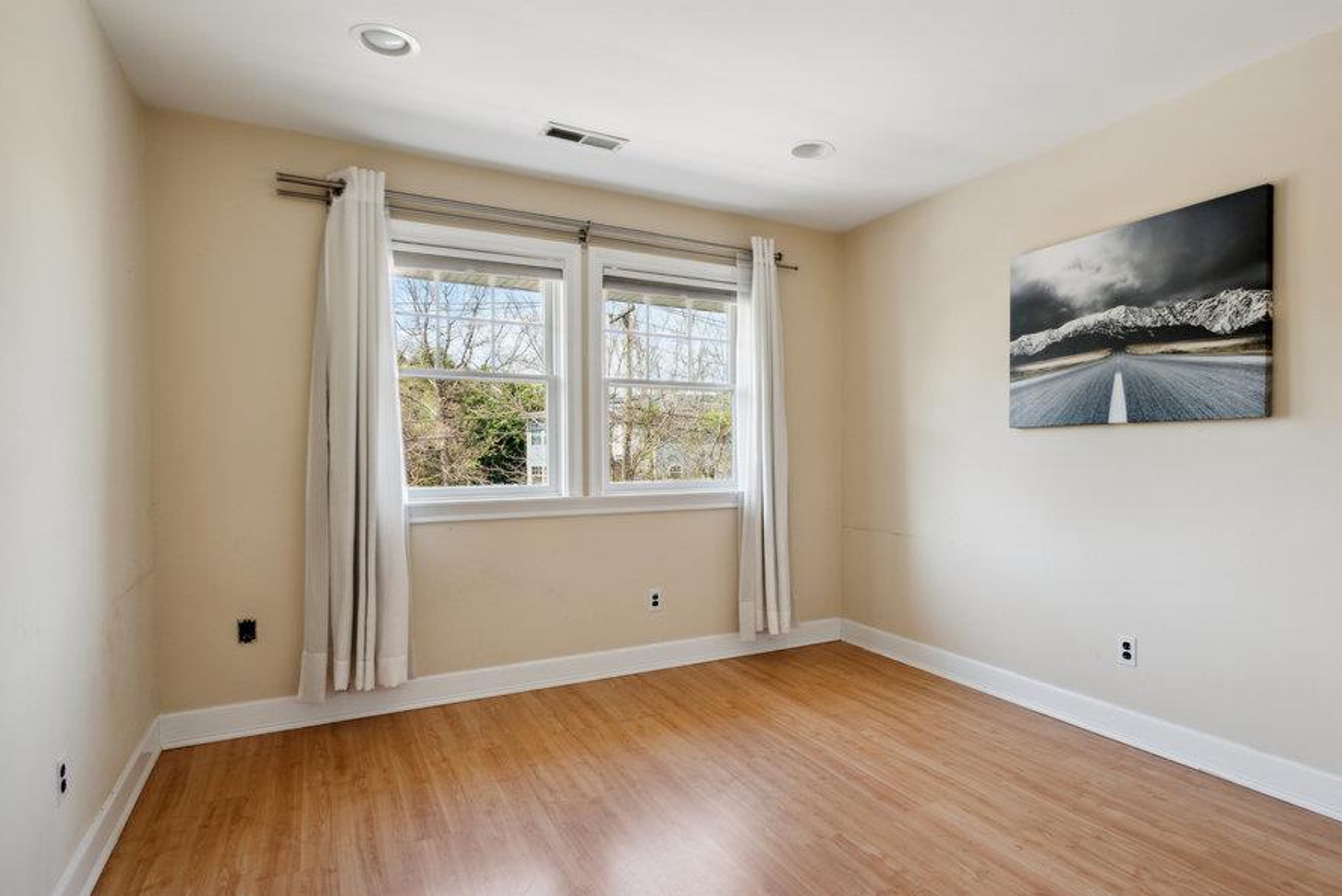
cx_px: 722
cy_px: 472
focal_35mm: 18
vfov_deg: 67.4
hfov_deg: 89.8
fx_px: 671
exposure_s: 1/80
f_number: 5.6
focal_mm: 16
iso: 500
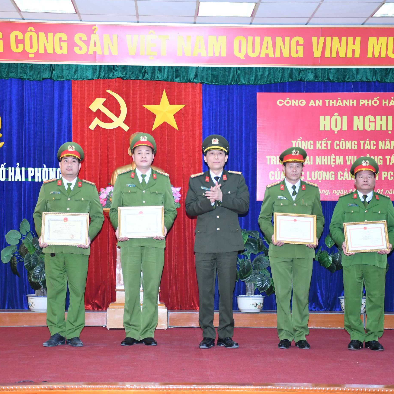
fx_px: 940
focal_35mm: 73
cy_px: 198
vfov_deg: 23.7
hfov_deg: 23.7
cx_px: 206
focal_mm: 38
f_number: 4.2
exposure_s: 1/200
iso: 2000
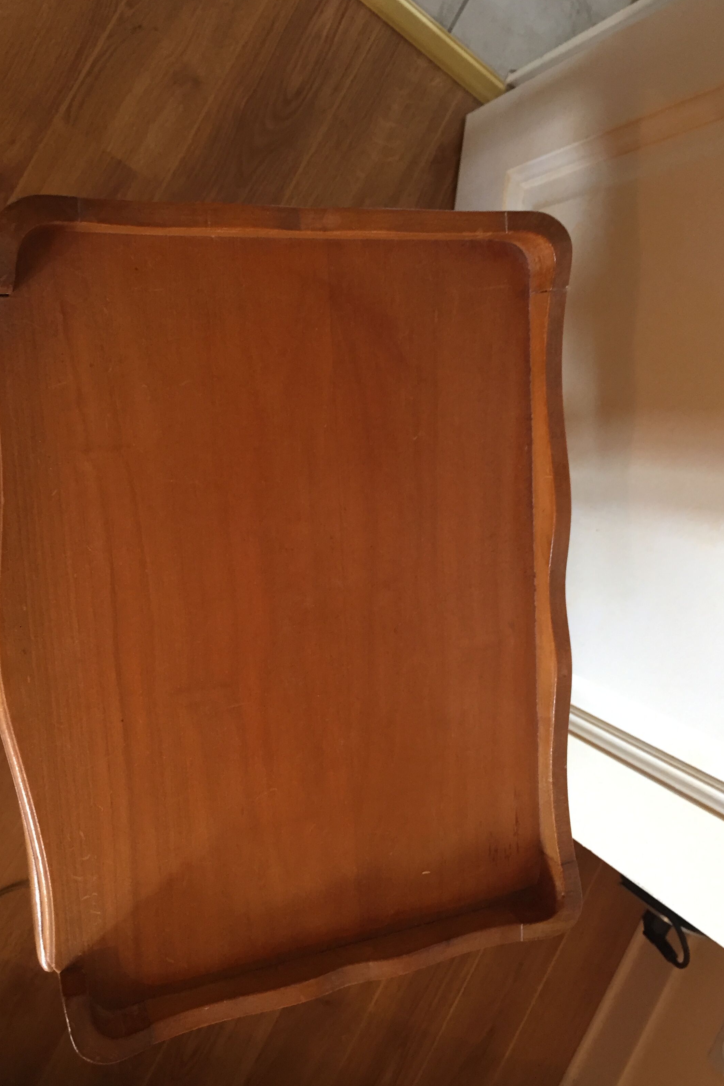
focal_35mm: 31
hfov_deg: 42.3
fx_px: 935
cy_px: 532
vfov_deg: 60.3
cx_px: 357
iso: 160
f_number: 2.2
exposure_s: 1/33
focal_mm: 4.15
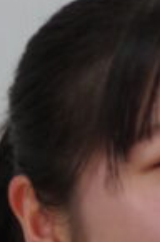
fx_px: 4997
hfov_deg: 1.8
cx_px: 151
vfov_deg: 2.8
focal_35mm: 746
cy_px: 329
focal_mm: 120
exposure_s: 1/60
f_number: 5.6
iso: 1600
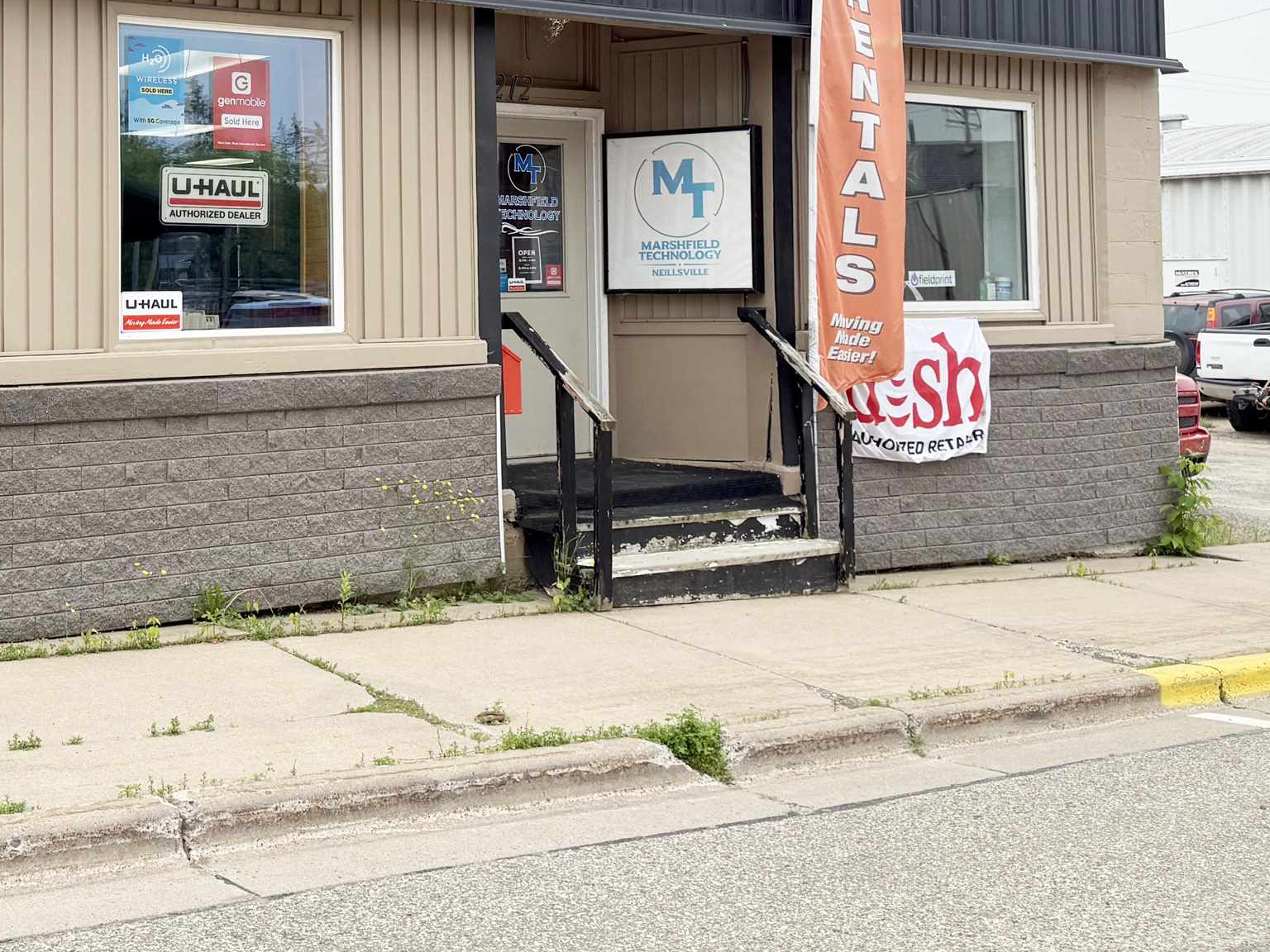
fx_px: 1761
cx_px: 390
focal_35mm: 48
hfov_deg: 39.0
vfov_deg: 29.6
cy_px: 202
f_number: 1.78
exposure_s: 1/2232
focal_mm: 6.76
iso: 80
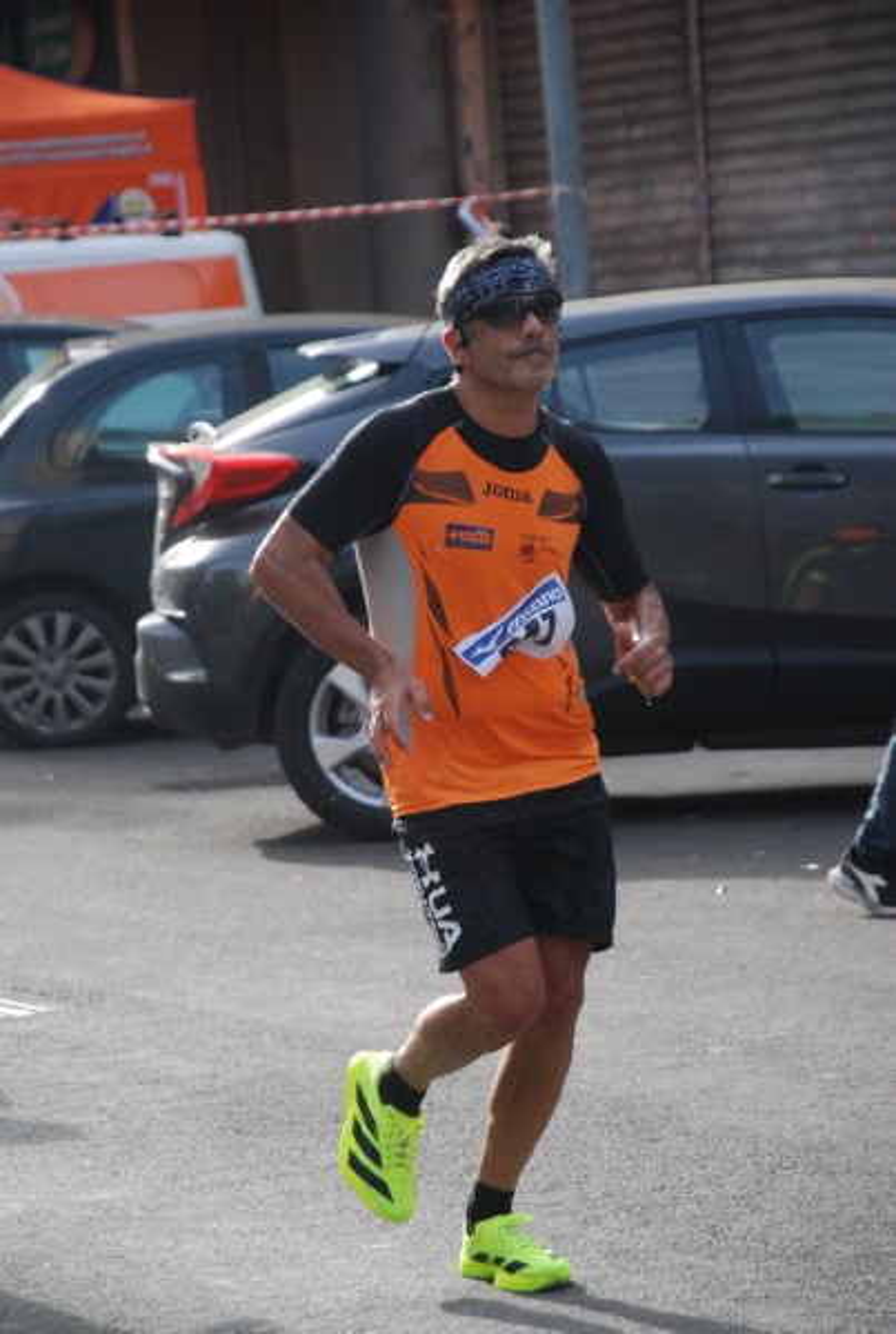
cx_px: 448
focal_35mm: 188
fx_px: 6963
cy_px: 667
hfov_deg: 7.4
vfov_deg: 10.9
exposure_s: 1/800
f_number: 5.6
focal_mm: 125
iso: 1000
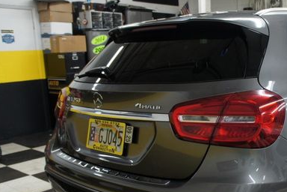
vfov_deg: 29.4
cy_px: 144
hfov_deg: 41.7
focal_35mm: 45
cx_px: 229
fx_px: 359
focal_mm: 18
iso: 250
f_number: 3.5
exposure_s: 1/30
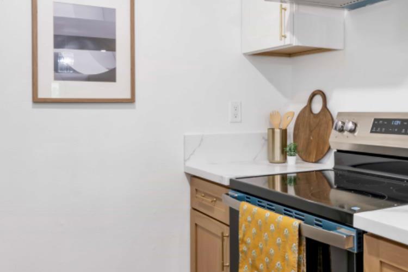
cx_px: 260
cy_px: 115
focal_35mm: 38
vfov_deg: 35.0
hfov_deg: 50.1
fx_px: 431
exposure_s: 1/4
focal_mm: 19
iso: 400
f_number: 11
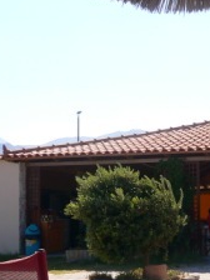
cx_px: 229
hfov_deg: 20.1
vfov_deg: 27.4
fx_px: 566
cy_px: 206
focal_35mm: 70
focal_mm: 5.8
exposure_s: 1/320
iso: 80
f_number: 5.6
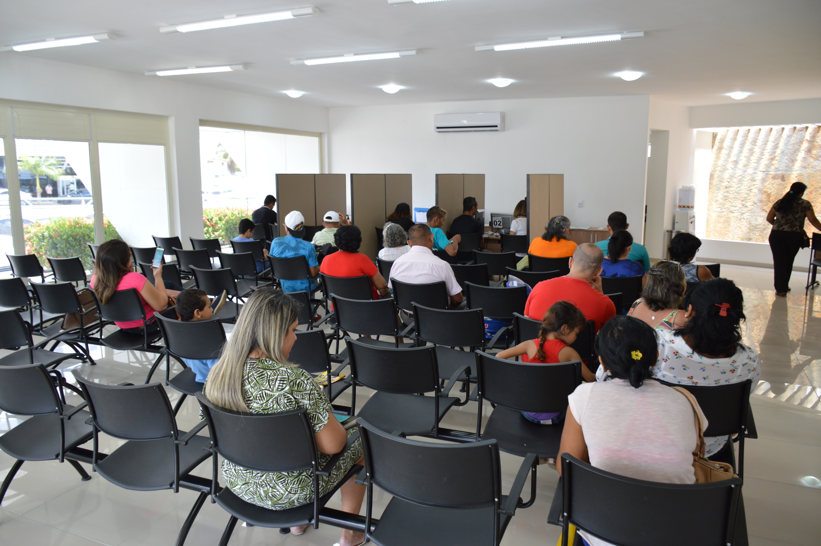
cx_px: 410
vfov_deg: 47.8
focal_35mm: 27
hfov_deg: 67.4
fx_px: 615
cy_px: 273
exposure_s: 1/100
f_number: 5
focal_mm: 18
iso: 400
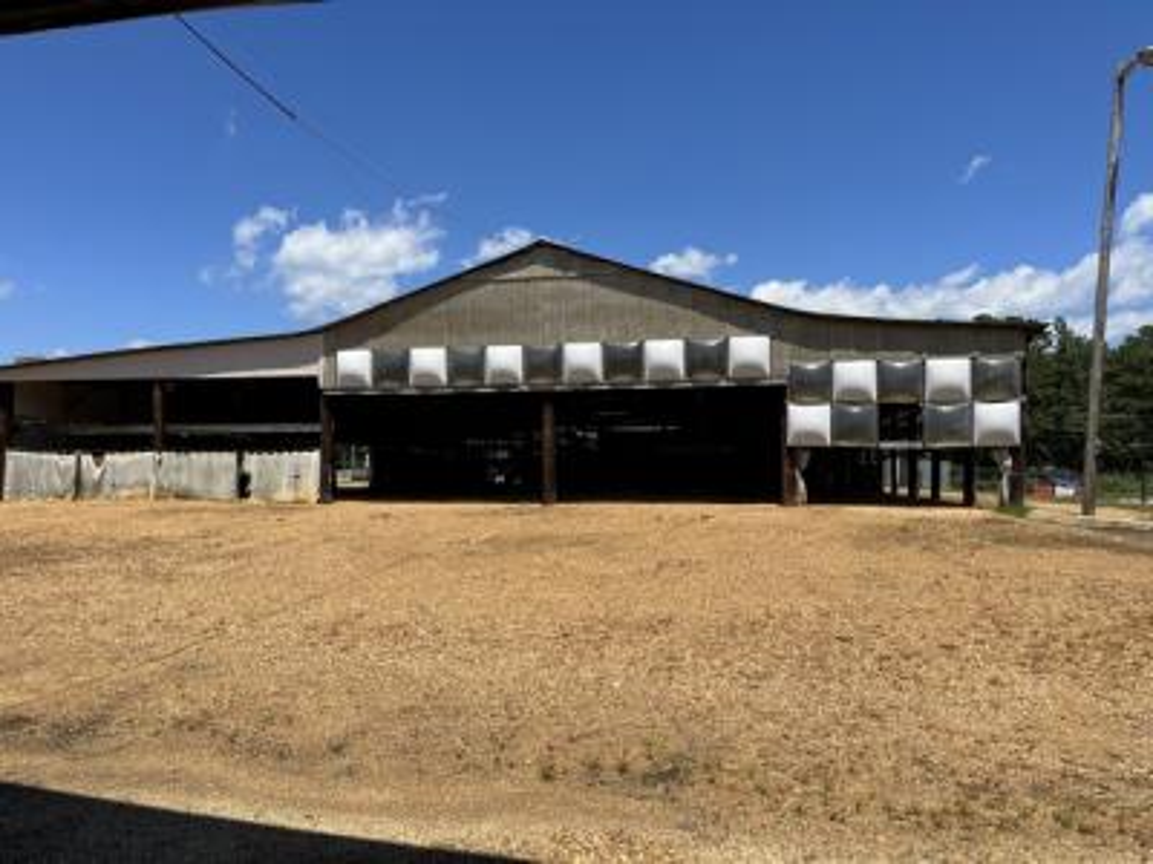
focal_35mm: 26
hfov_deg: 67.3
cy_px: 432
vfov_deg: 53.1
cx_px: 576
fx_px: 866
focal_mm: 5.1
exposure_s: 1/3745
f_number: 1.6
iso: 50
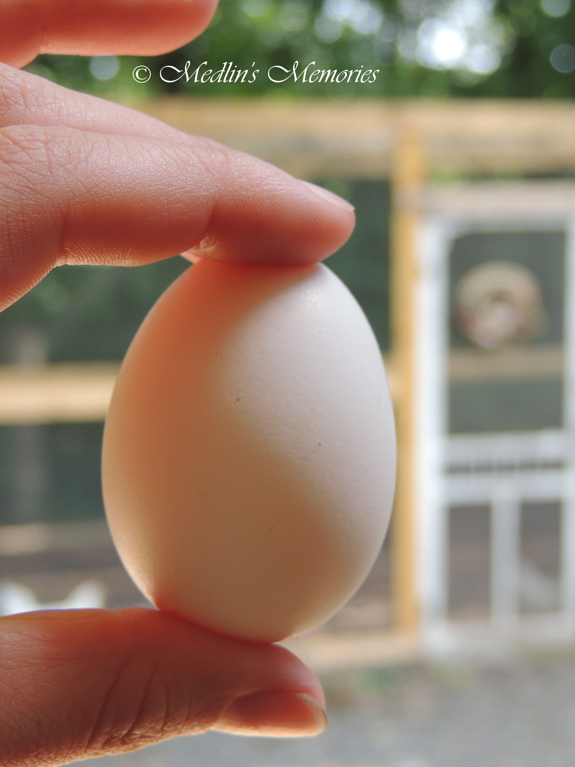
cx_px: 288
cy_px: 384
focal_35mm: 75
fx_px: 1661
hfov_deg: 19.6
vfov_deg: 26.0
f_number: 3.9
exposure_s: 1/100
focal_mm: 13.3
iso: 200
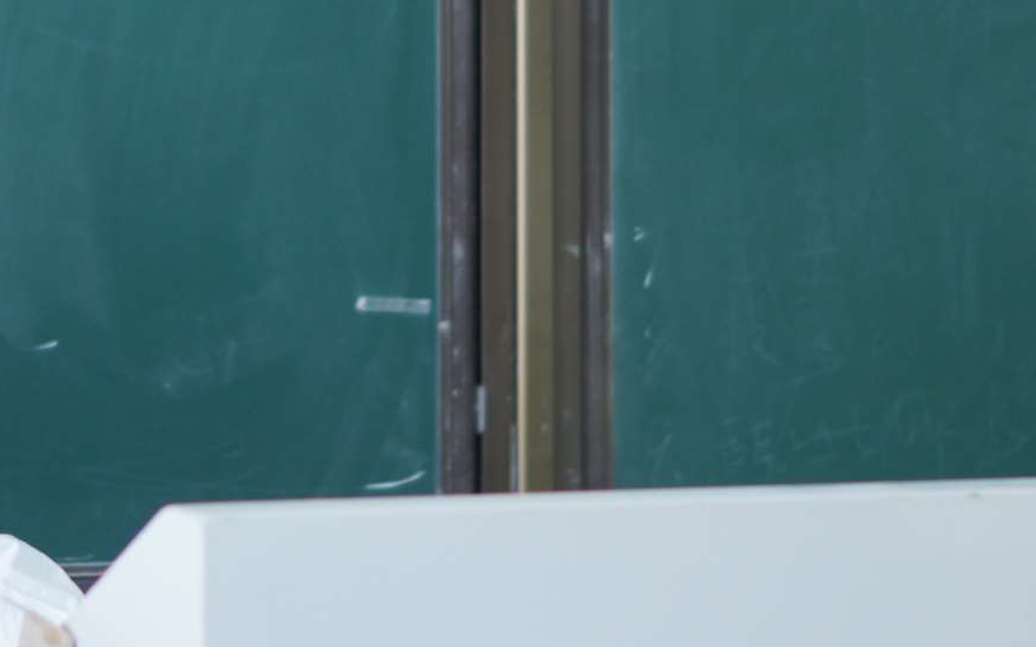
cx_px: 198
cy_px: 5
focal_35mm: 235
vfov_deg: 5.6
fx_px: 6634
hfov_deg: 8.9
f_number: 2
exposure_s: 1/80
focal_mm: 50
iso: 100
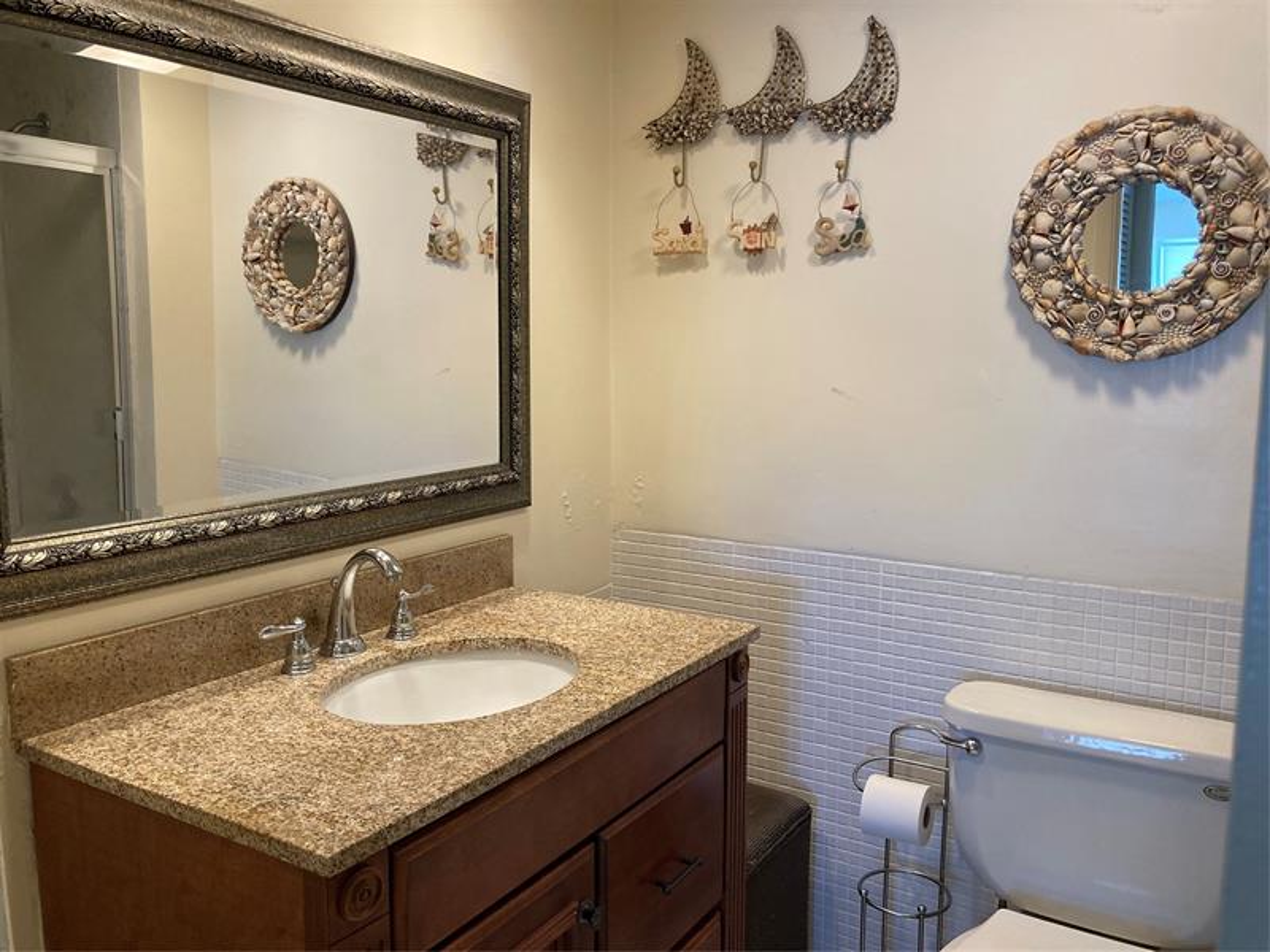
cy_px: 476
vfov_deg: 49.7
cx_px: 635
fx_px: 1027
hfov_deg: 63.4
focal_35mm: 28
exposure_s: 1/60
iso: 80
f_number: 1.8
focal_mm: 3.99
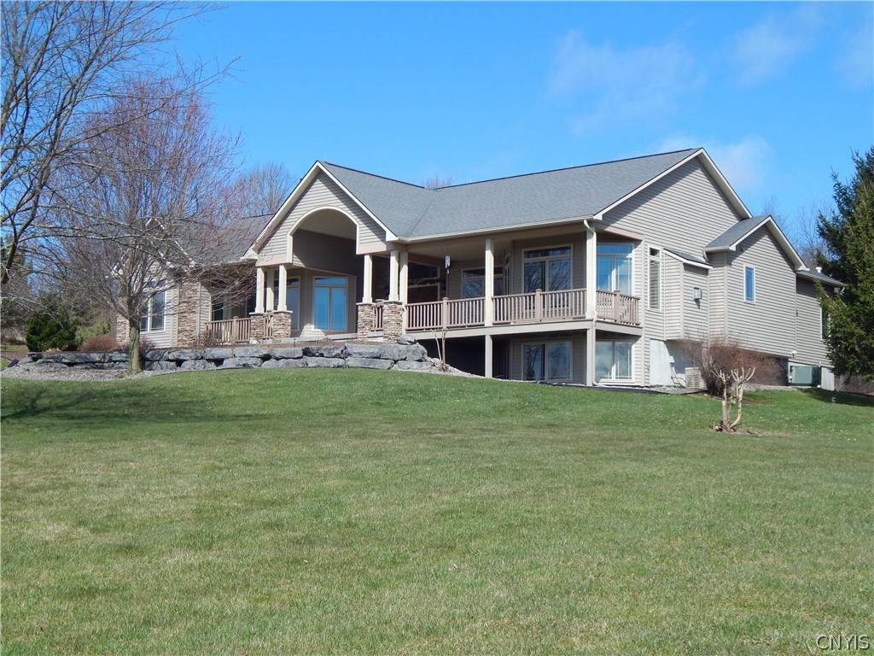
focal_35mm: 55
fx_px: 1389
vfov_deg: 26.6
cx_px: 437
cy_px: 328
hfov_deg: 34.9
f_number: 3.8
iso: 125
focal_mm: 9.7
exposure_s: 1/800
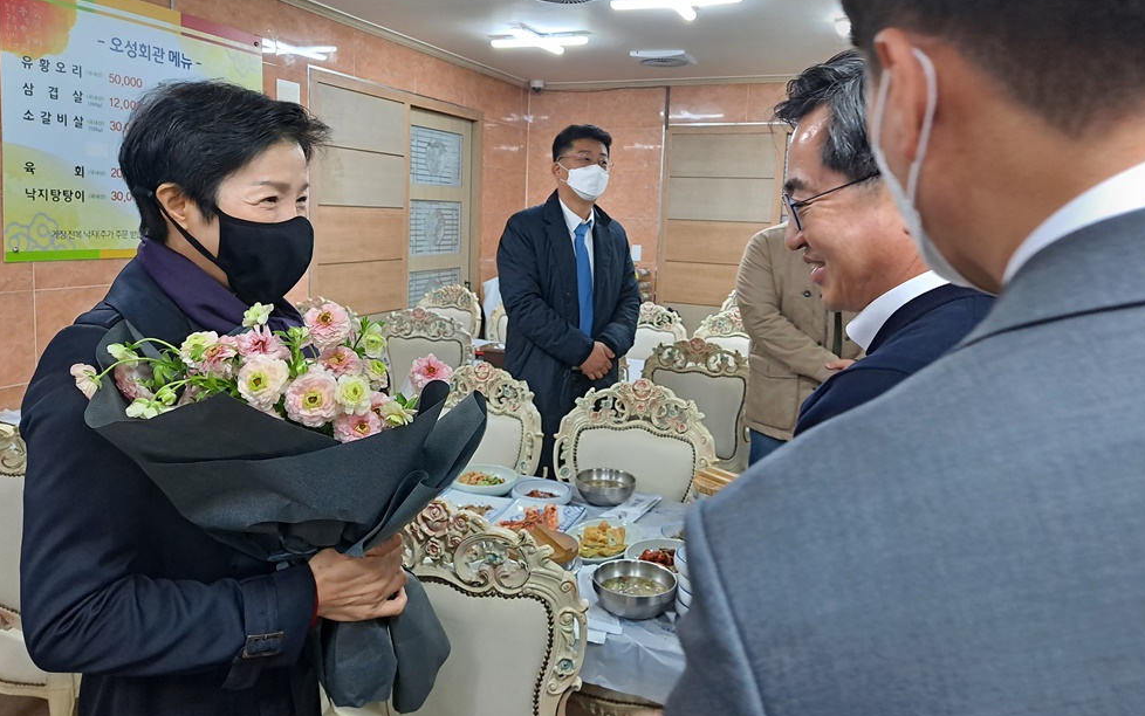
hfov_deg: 70.4
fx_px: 812
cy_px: 309
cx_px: 564
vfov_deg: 47.5
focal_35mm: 26
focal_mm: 5.23
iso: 200
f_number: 1.8
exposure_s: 1/60
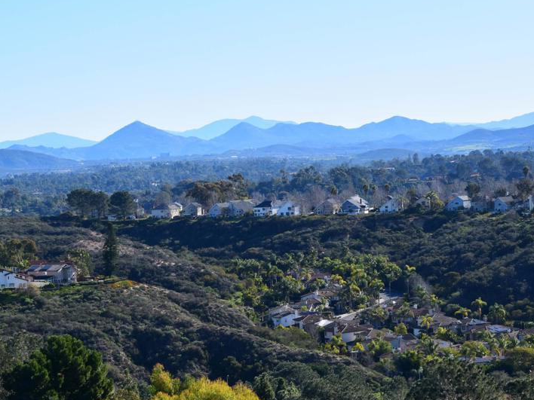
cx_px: 216
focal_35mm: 115
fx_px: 1769
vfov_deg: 12.9
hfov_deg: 17.1
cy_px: 201
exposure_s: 1/400
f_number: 11
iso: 400
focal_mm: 55
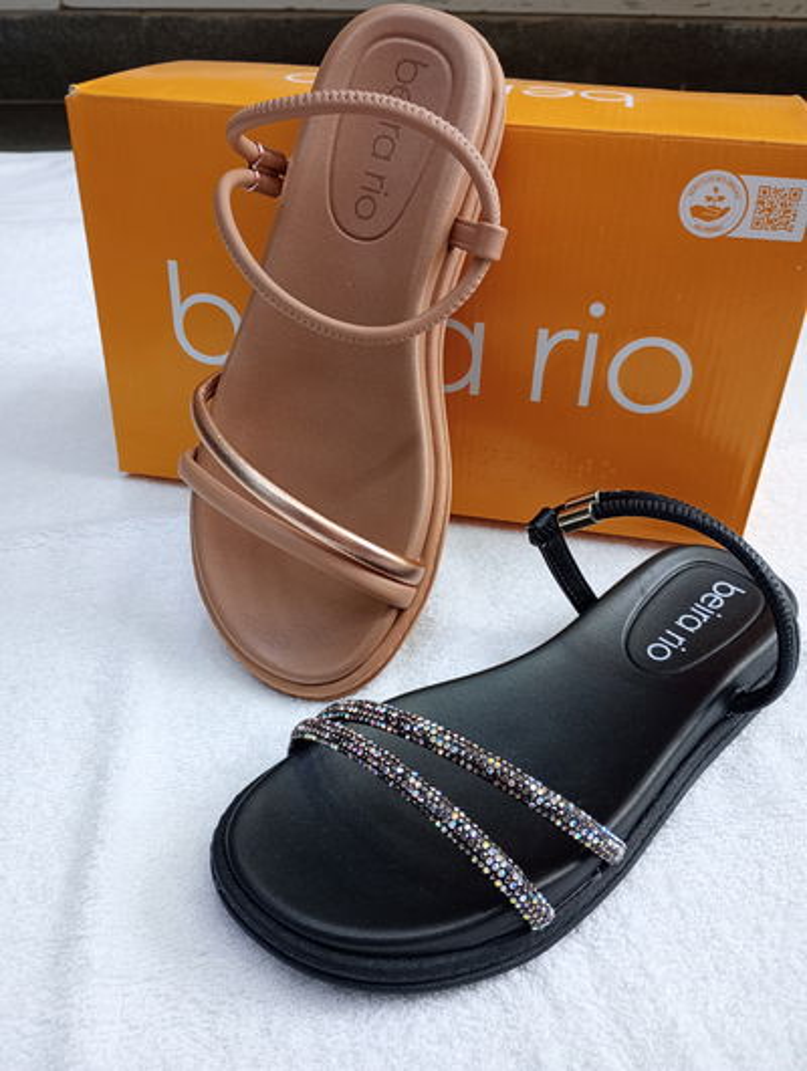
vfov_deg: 63.4
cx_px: 404
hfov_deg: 49.9
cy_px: 536
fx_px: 868
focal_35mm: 28
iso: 410
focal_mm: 4.27
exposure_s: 1/50
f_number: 1.8
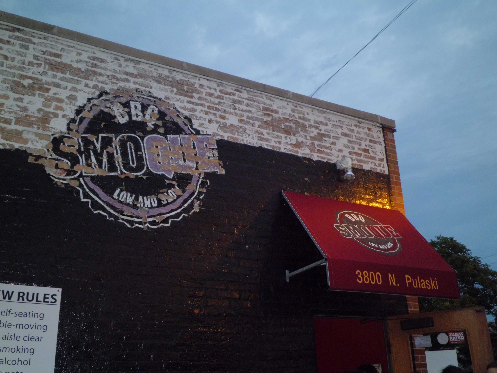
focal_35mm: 36
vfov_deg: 39.7
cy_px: 186
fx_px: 517
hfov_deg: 51.4
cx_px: 248
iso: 200
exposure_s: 1/100
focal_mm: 6.4
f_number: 3.1
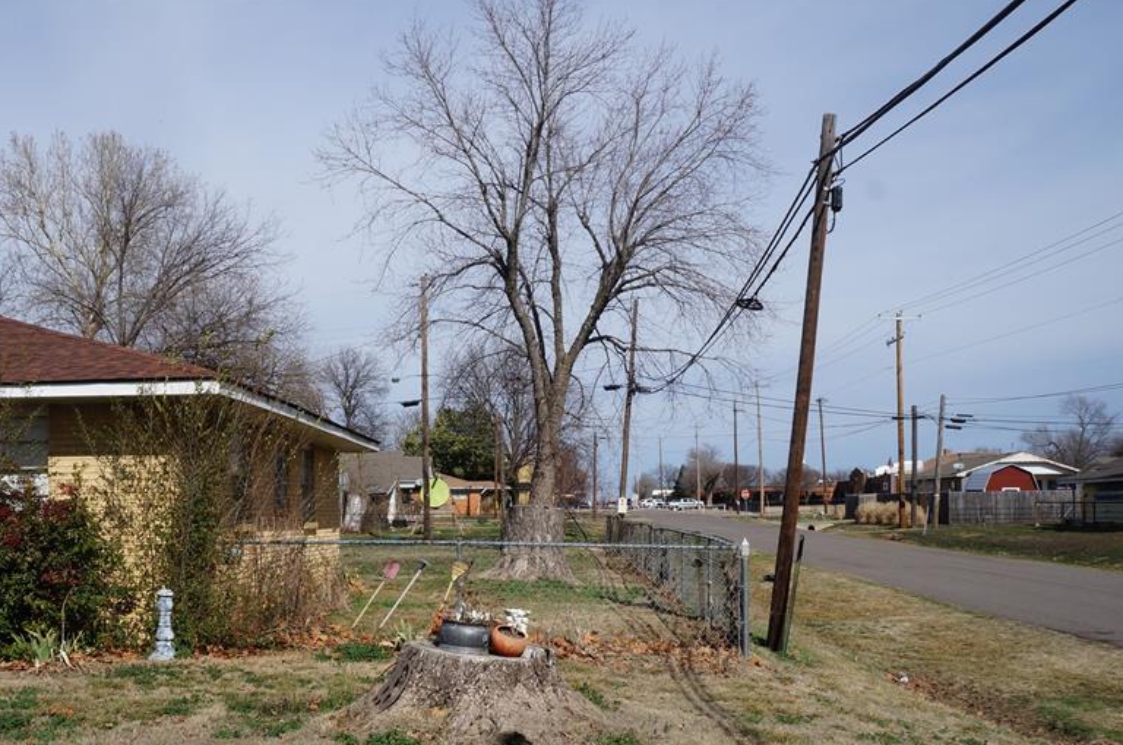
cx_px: 447
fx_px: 1121
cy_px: 491
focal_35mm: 36
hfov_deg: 52.8
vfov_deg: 36.4
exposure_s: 1/400
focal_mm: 18
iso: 200
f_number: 13
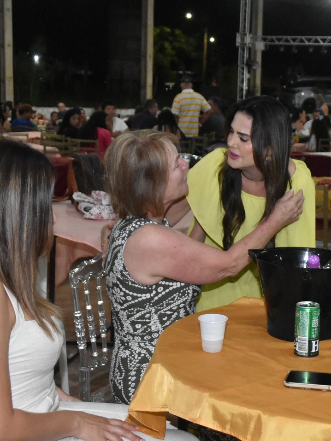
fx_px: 829
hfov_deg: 22.4
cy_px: 216
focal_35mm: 65
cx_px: 245
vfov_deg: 29.8
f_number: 5
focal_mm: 24
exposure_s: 1/80
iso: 5000
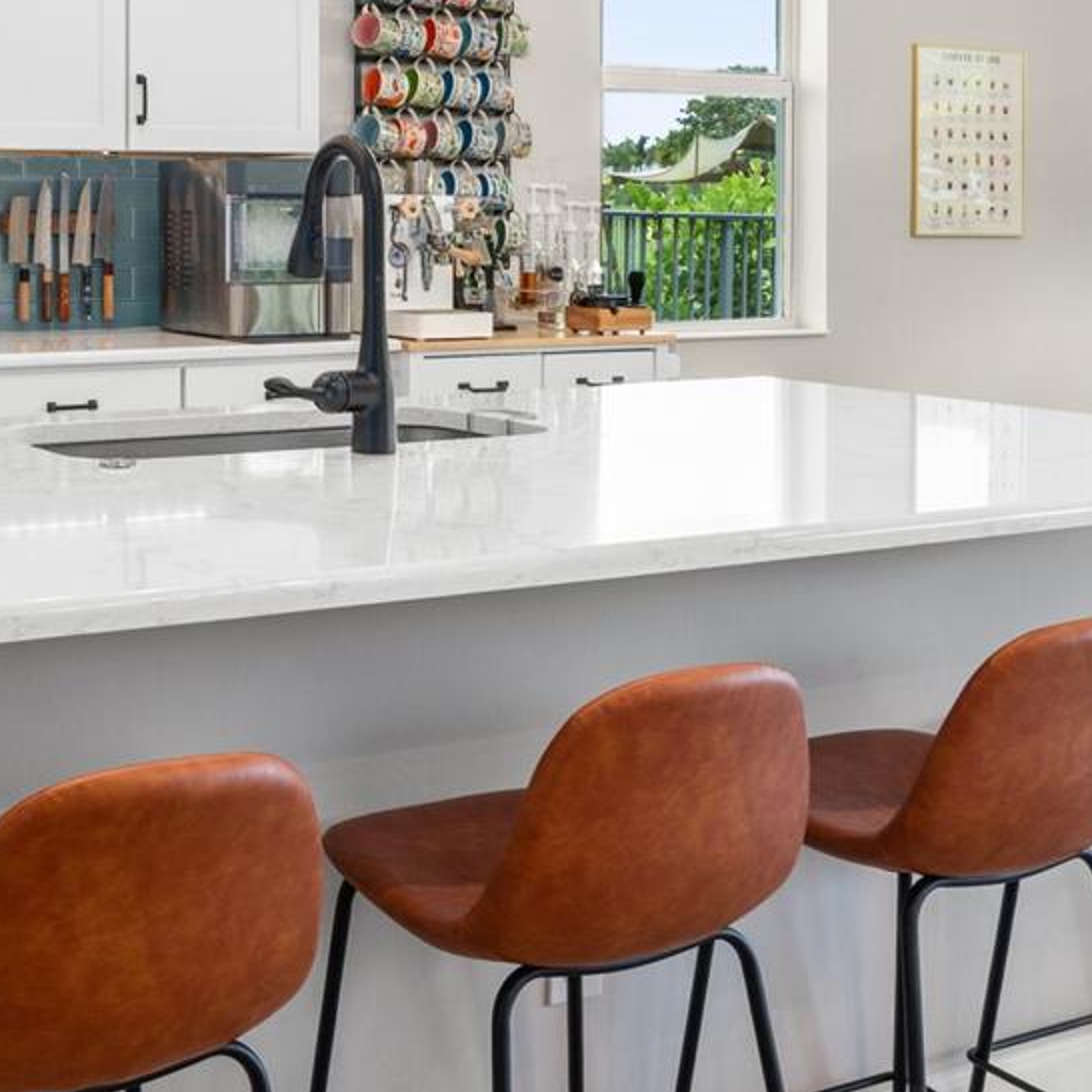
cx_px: 152
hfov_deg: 32.1
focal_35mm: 51
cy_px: 263
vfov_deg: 32.7
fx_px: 1820
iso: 400
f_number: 9
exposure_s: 1/4
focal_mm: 16
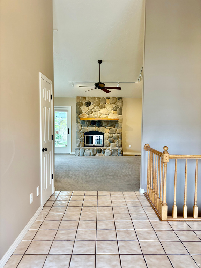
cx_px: 100
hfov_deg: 53.1
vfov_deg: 67.3
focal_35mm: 26
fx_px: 201
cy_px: 134
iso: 100
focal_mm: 5.96
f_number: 1.6
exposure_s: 1/120
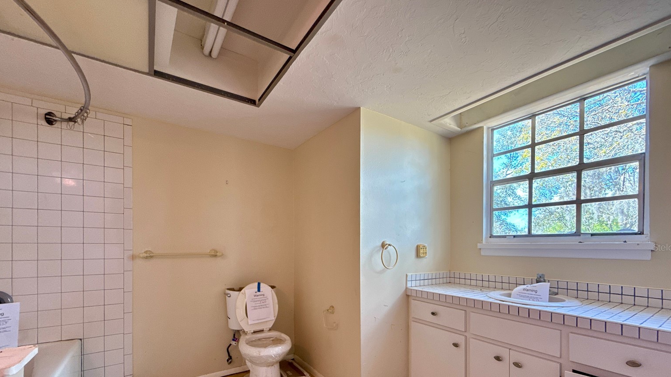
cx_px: 343
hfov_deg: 99.4
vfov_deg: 65.6
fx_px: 285
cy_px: 247
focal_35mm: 16
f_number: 2.2
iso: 320
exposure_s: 1/120
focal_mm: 2.22
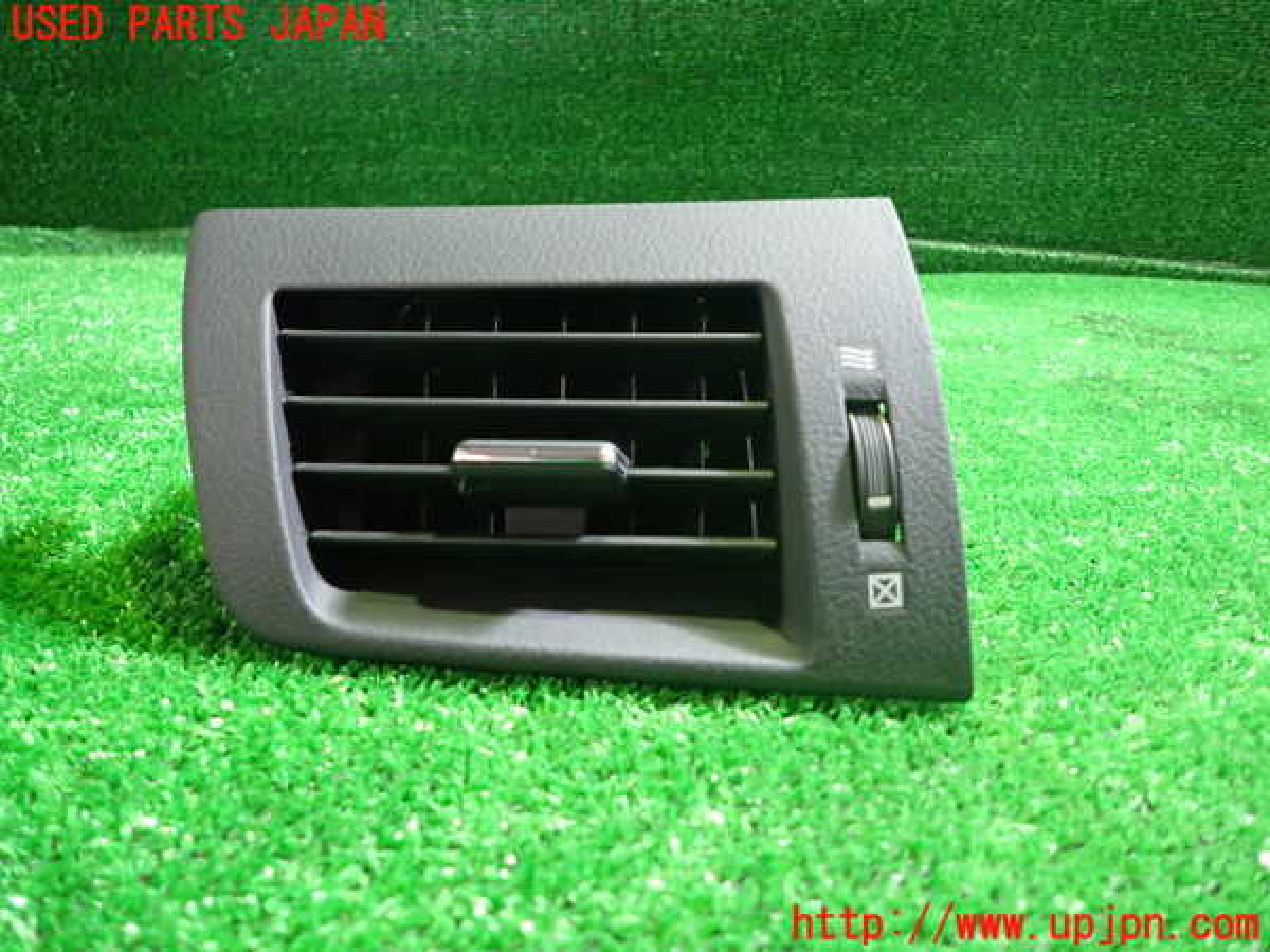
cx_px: 635
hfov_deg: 69.4
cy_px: 476
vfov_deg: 54.9
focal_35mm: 25
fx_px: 917
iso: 640
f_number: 2
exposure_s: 1/30
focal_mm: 4.5
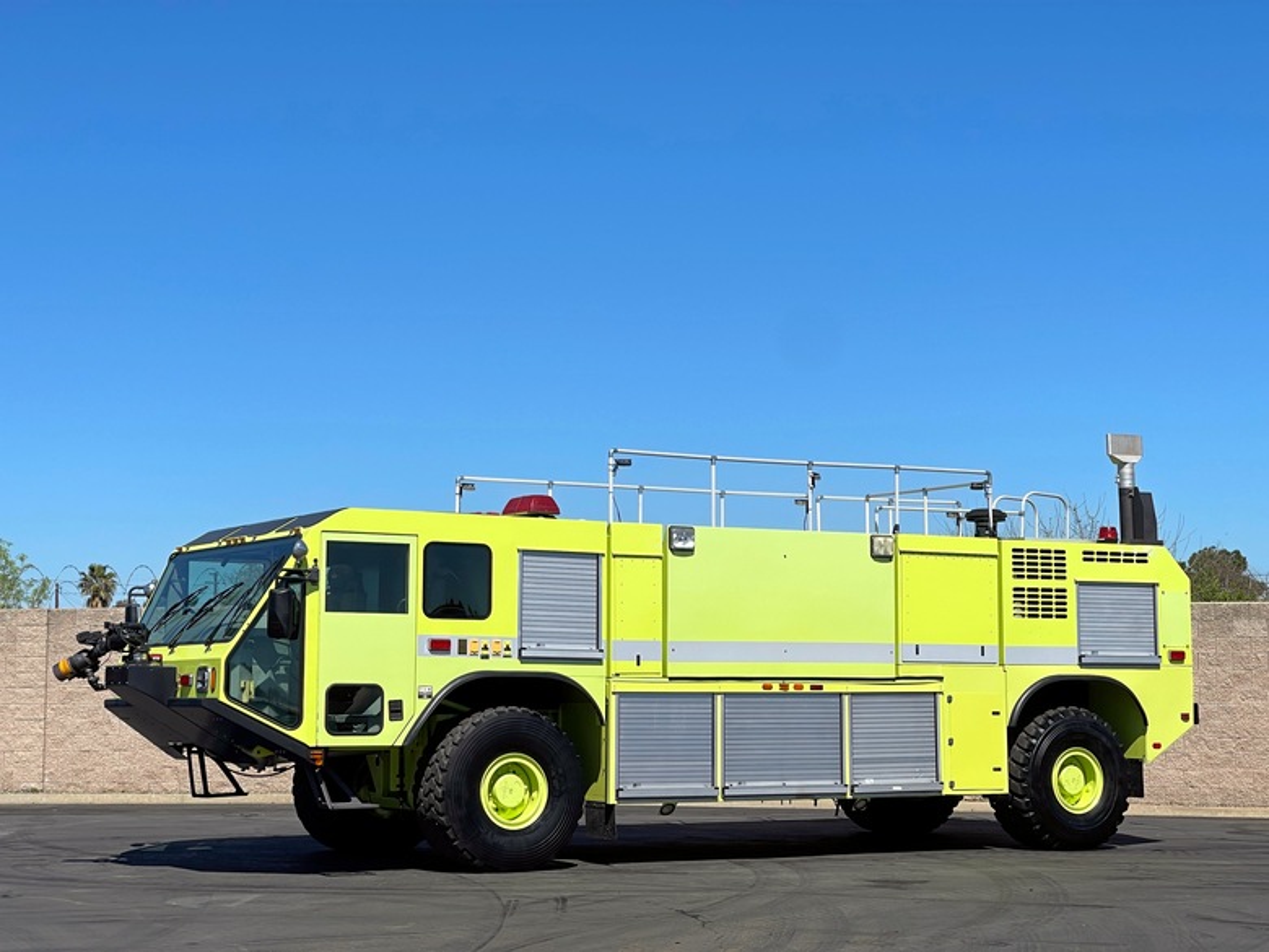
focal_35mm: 64
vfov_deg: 22.9
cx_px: 634
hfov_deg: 30.3
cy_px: 476
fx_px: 2346
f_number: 2.2
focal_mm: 7.5
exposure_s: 1/1815
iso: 20
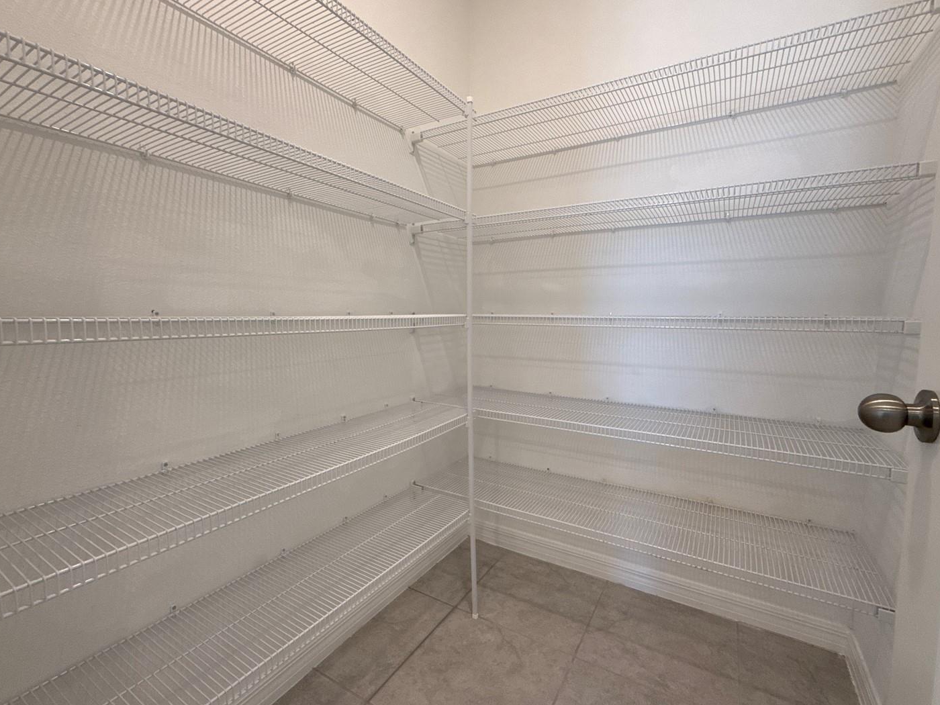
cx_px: 474
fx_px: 434
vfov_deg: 78.1
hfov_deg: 94.5
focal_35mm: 16
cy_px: 349
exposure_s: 1/120
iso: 160
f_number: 2.2
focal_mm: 2.22
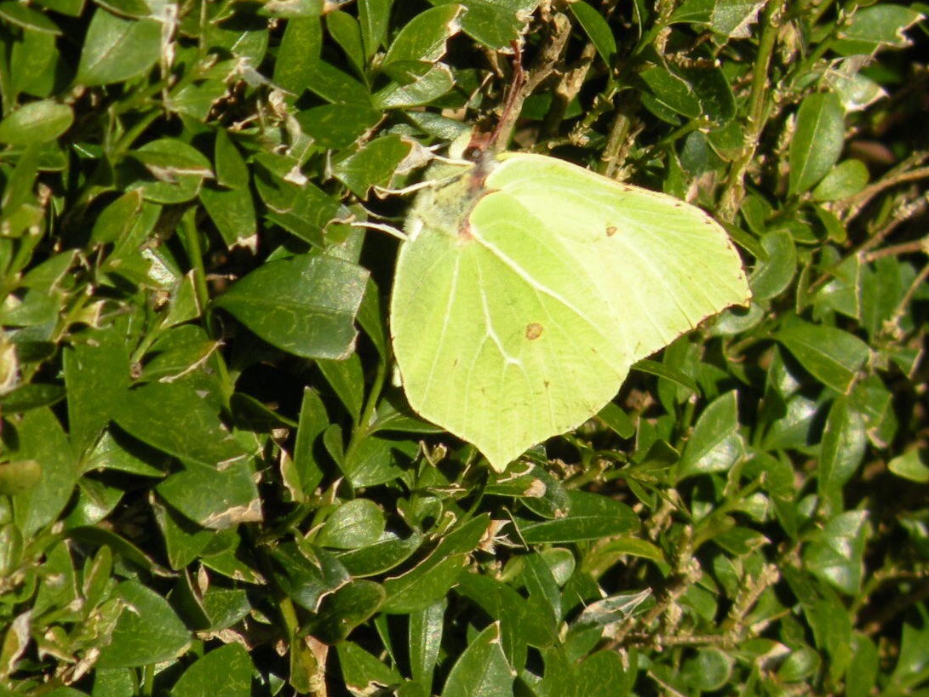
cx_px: 476
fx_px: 15302
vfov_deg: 2.6
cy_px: 306
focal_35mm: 570
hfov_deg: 3.5
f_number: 6.3
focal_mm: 84.2
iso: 64
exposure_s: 1/375
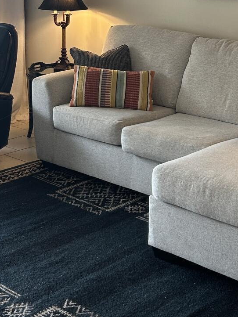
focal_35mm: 72
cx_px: 51
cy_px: 68
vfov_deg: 26.6
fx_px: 660
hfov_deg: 20.3
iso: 80
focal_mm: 5.7
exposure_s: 1/120
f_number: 1.5
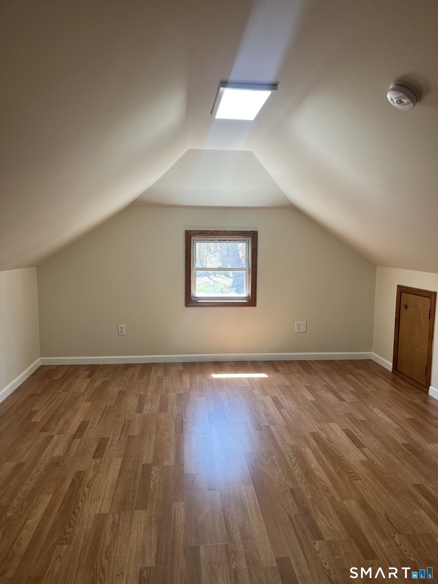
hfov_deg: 53.1
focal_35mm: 26
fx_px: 439
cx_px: 219
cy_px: 292
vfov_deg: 67.3
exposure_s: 1/120
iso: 80
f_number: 1.6
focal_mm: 5.1
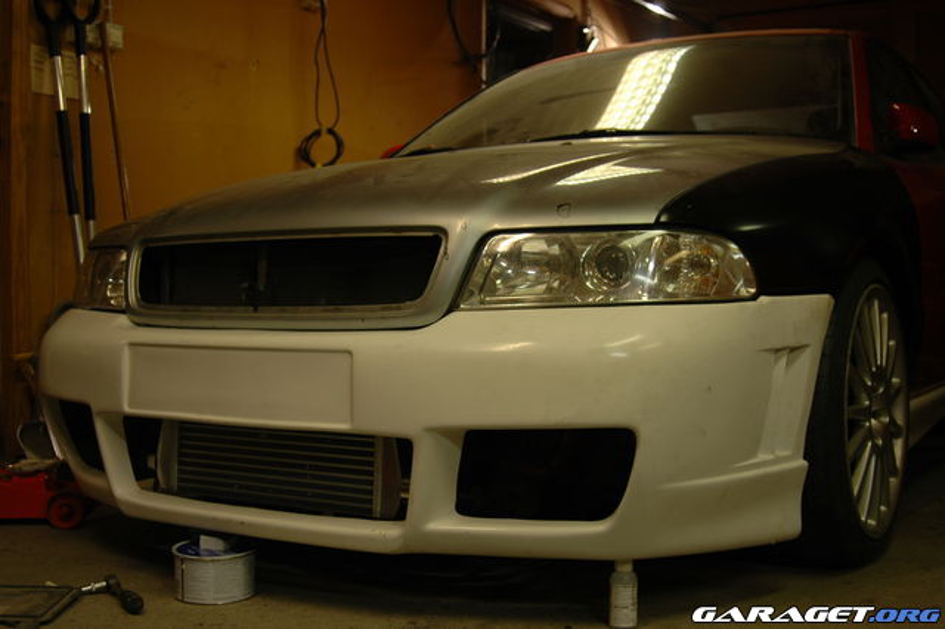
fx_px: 1102
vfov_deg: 31.9
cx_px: 472
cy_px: 314
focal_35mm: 42
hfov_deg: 46.4
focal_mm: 28
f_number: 3.5
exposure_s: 1/25
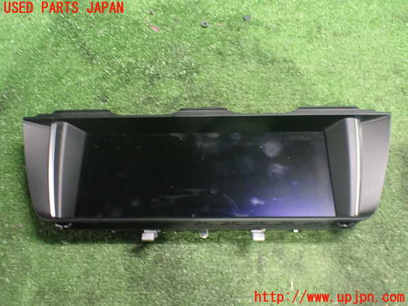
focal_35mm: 30
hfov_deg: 60.0
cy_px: 153
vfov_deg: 46.8
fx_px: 354
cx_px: 204
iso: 1250
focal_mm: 5.4
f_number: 2.3
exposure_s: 1/30
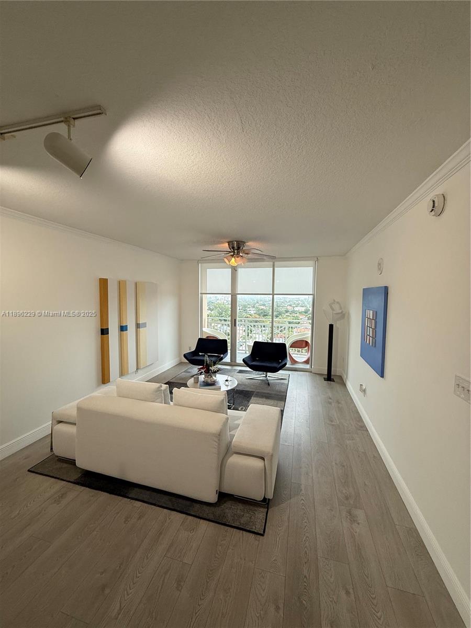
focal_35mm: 14
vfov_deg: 102.1
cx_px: 236
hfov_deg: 85.7
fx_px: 254
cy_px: 314
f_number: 2.2
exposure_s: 1/120
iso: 160
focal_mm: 2.22
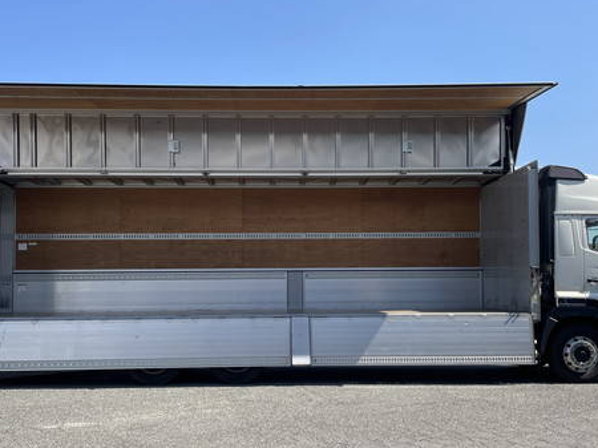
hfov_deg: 50.2
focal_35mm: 37
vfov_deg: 38.5
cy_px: 270
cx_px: 295
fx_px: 639
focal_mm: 4.2
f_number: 1.6
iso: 32
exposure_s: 1/2506
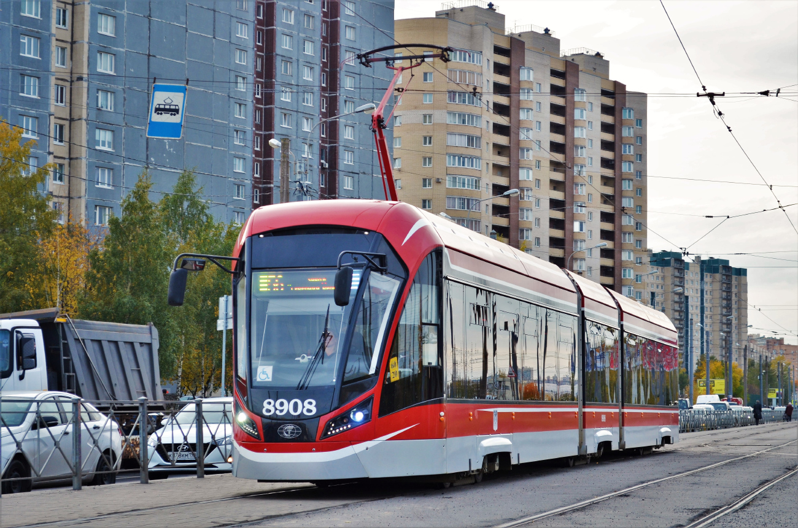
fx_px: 1825
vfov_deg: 16.5
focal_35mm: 82
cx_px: 399
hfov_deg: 24.7
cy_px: 264
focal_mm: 55
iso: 250
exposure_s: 1/250
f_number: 5.6
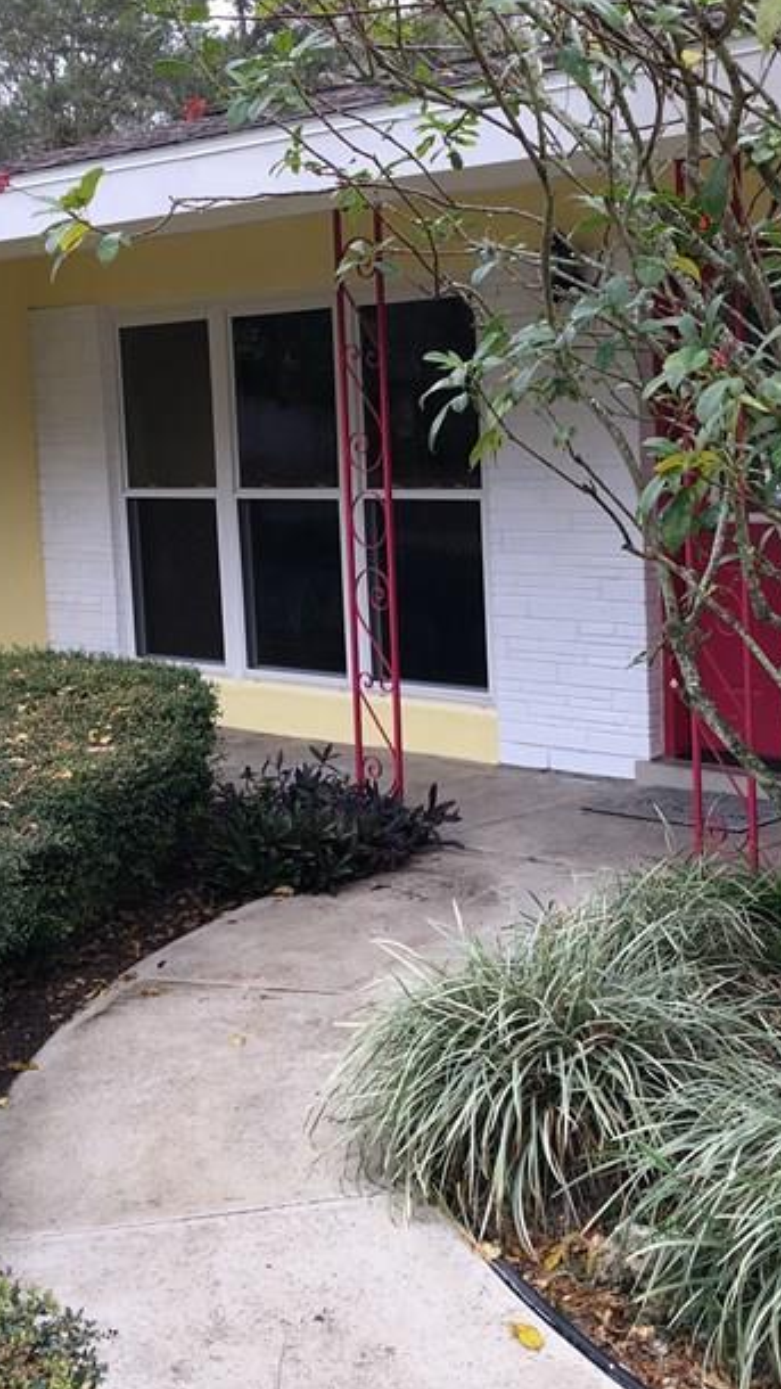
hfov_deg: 22.6
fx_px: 1952
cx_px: 483
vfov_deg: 39.1
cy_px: 633
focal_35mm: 53
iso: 25
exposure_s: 1/122
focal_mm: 4.15
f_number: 2.2
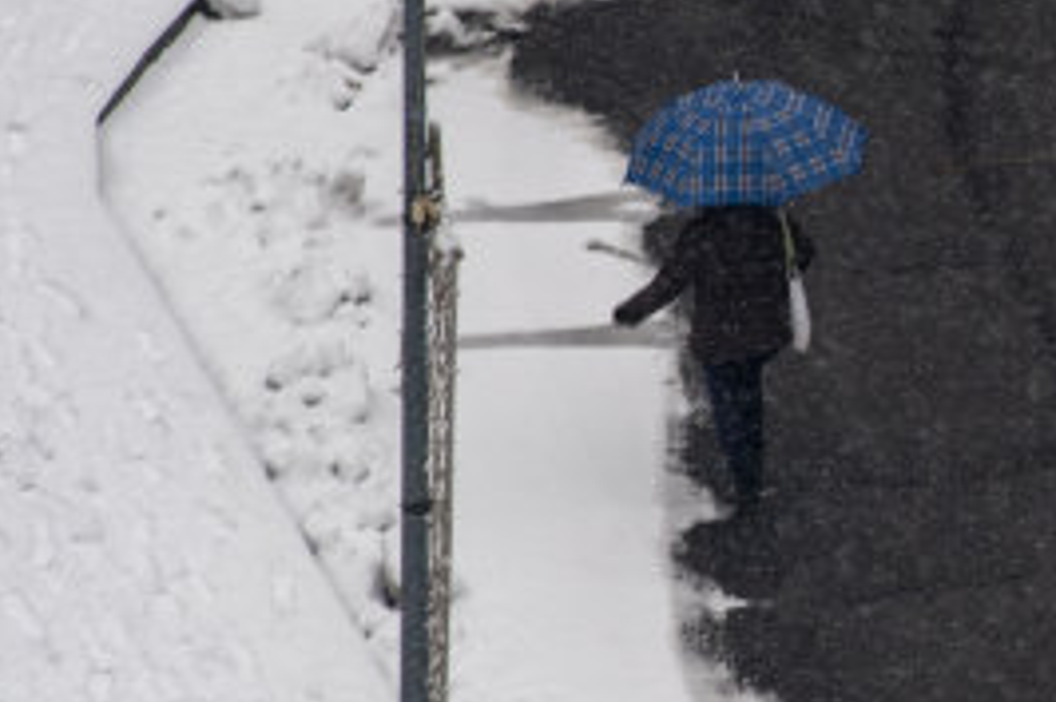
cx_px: 1199
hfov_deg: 4.5
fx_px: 13484
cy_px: 284
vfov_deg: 3.0
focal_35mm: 460
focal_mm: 200
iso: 500
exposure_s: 1/100
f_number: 13
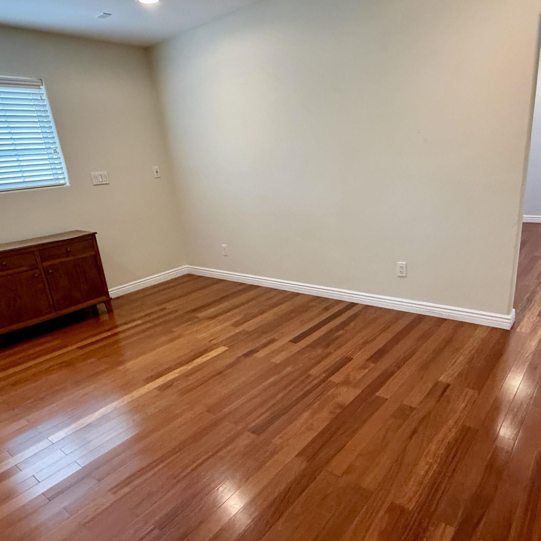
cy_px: 294
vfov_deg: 67.1
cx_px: 297
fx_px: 407
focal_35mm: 23
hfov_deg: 67.1
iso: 500
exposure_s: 1/60
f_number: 2.2
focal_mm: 2.22
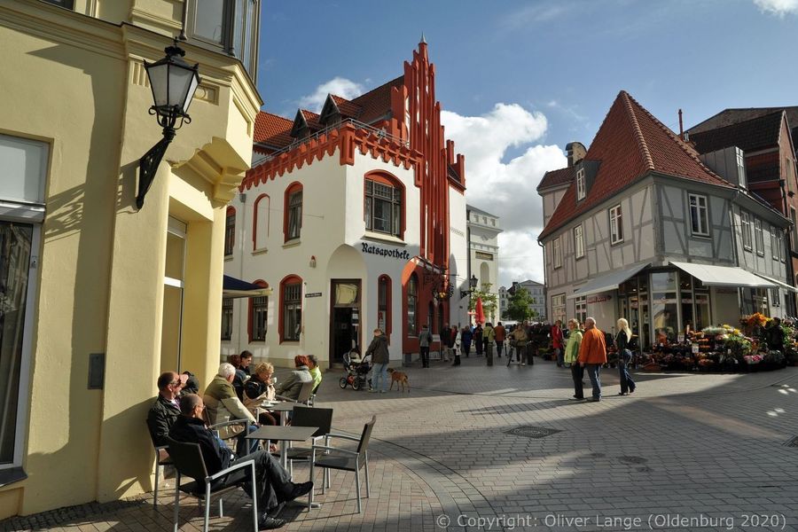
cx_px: 399
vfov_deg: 53.1
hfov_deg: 73.7
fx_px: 532
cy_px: 266
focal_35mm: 24
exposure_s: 1/200
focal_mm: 16
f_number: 8
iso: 200
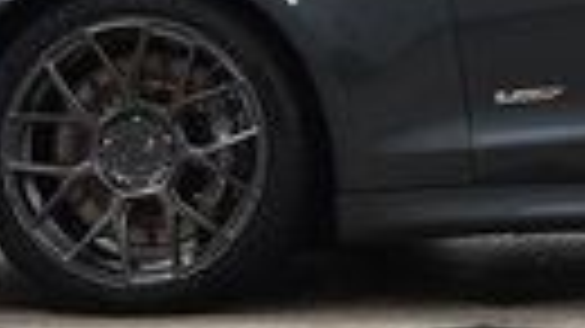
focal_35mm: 224
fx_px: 3467
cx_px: 963
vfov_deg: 5.4
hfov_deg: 9.3
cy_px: -115
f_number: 6.3
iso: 500
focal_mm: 29
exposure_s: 1/15
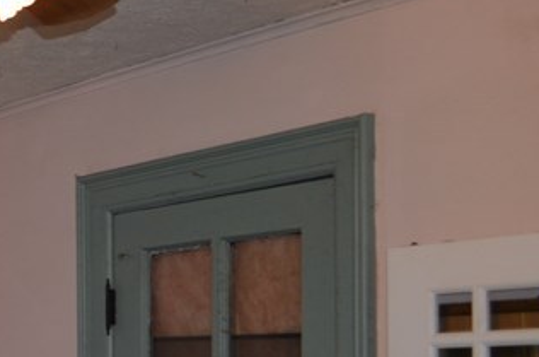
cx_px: -345
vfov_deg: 14.4
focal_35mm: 93
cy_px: 354
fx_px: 1389
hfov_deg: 18.5
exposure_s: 1/60
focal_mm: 18
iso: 400
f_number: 3.5
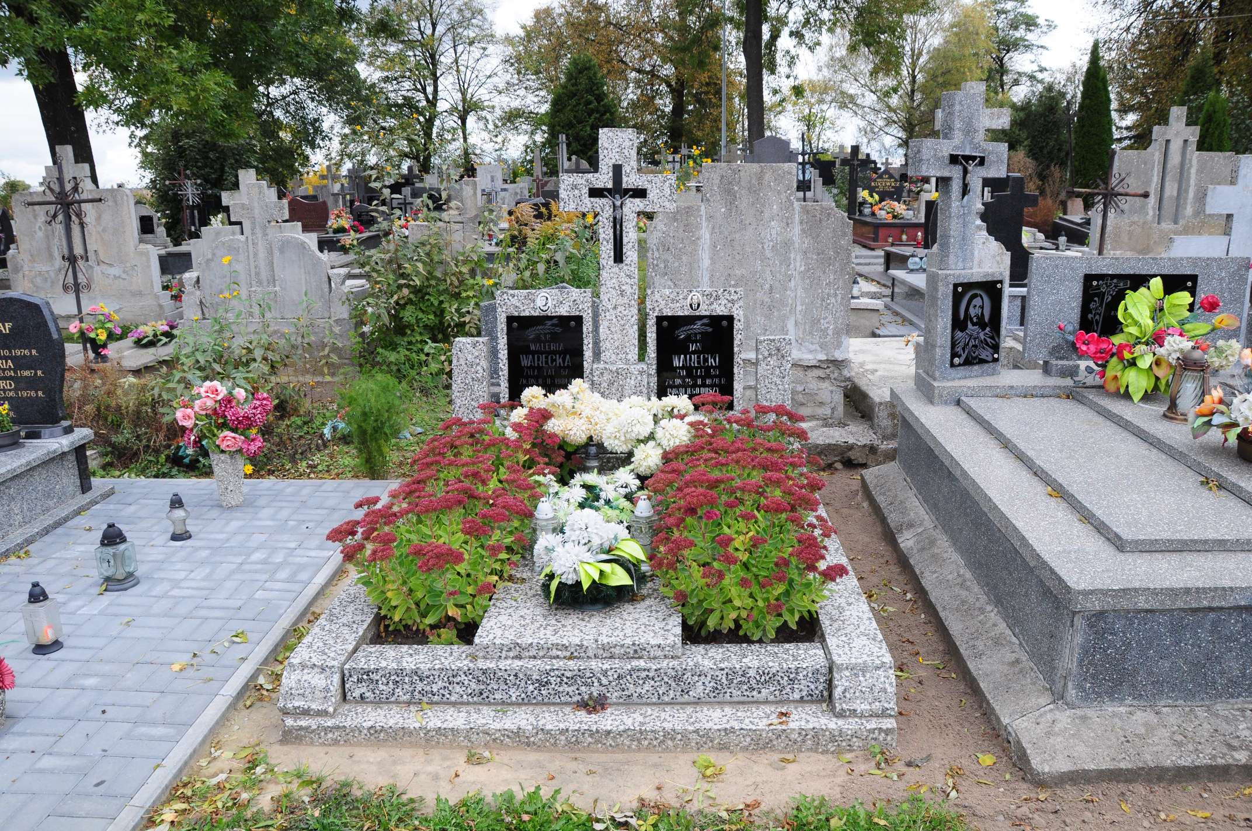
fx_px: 938
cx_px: 626
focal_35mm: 27
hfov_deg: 67.4
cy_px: 416
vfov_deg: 47.8
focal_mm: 18
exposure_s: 1/320
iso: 640
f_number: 7.1
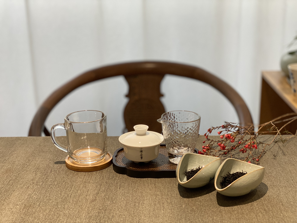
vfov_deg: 28.0
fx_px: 446
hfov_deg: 36.8
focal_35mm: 52
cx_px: 148
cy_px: 112
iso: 250
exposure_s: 1/122
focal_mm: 6
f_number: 2
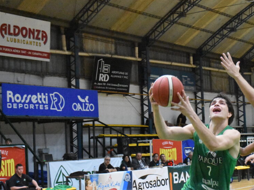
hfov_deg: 25.6
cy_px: 114
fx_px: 558
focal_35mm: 76
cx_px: 163
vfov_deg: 19.4
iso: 20000
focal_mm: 38
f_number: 5.6
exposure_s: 1/1000
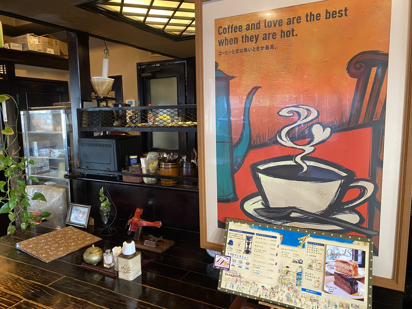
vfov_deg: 53.1
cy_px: 154
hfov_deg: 67.3
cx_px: 206
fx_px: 309
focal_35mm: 26
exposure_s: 1/60
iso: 320
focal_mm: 4.25
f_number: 1.8
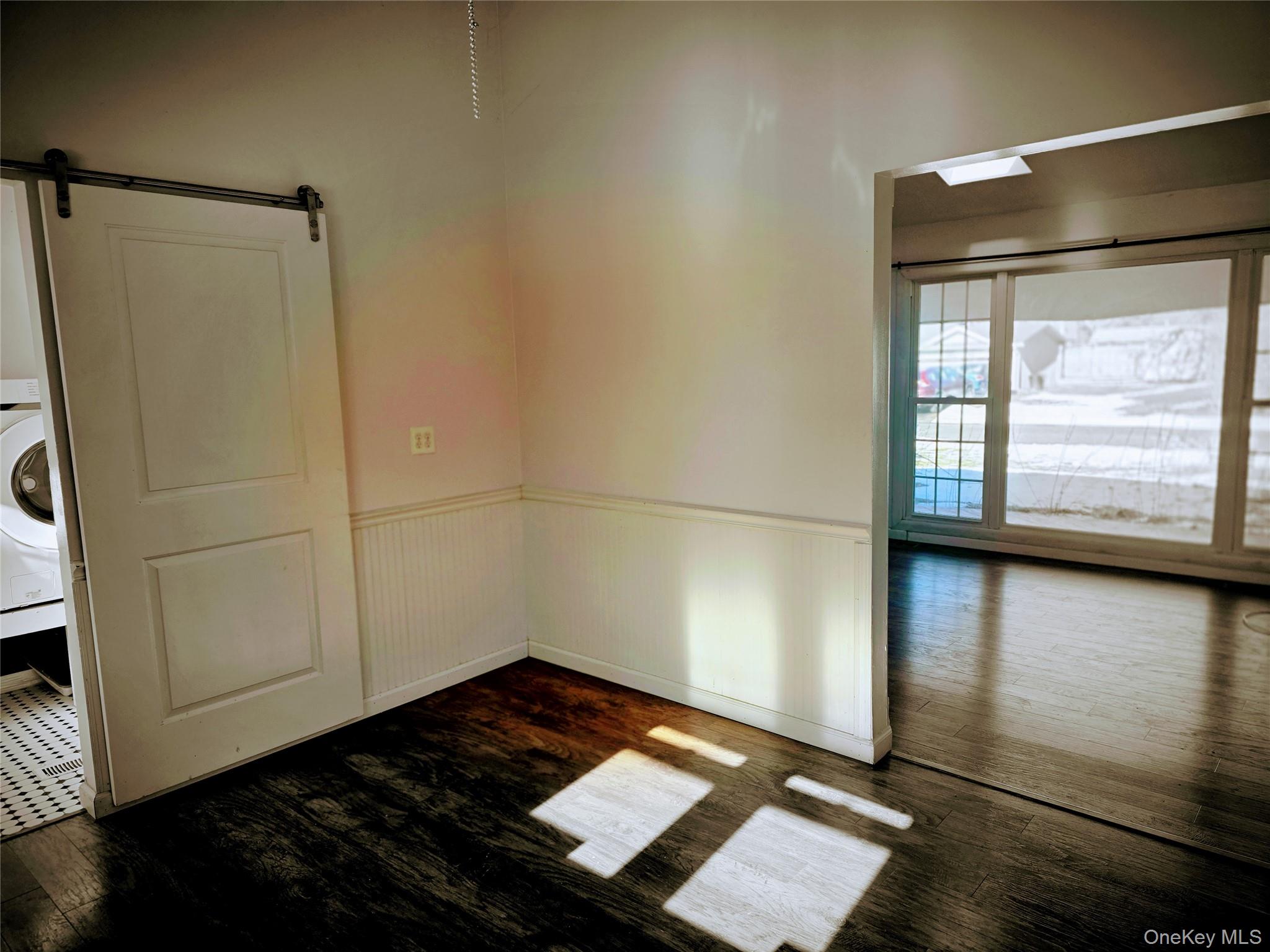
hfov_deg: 73.9
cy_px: 476
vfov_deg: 58.9
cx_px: 635
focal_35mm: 23
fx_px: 844
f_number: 1.7
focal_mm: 6.3
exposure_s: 1/180
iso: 40
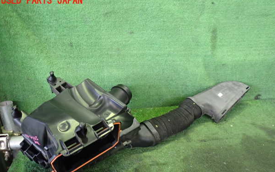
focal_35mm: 32
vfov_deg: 39.4
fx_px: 240
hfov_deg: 59.6
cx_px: 137
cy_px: 99
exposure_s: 1/30
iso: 640
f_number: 2.3
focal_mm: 5.4
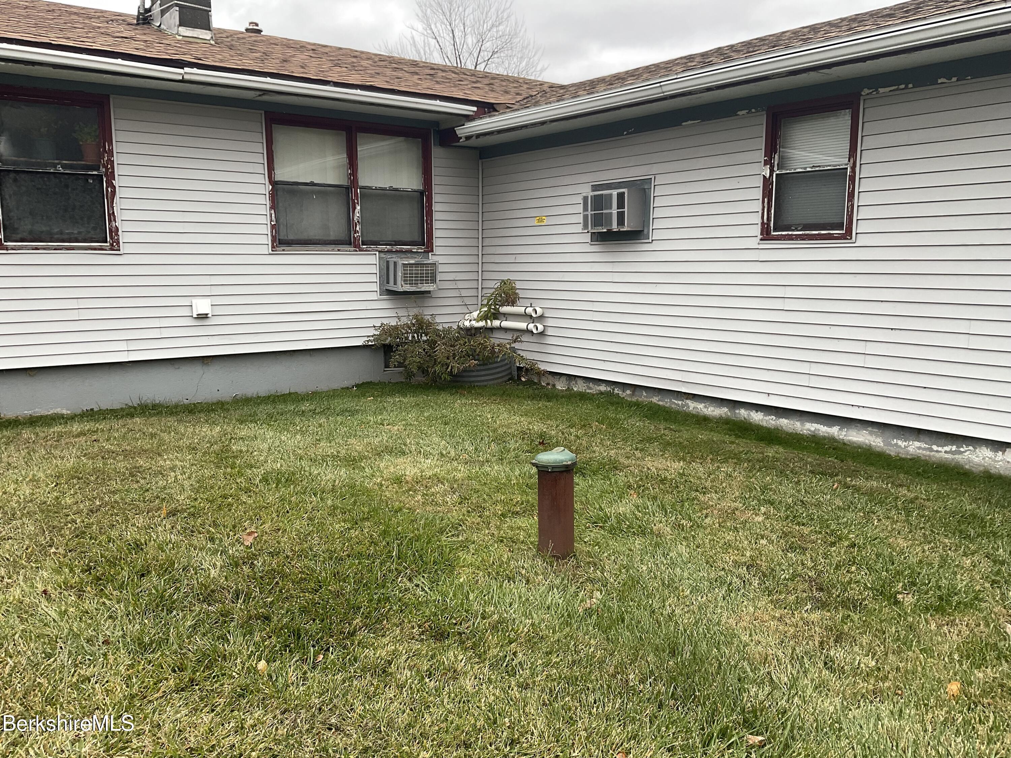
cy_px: 379
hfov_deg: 61.7
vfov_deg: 48.2
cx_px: 506
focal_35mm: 29
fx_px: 847
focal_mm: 3
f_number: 1.8
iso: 32
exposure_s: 1/122
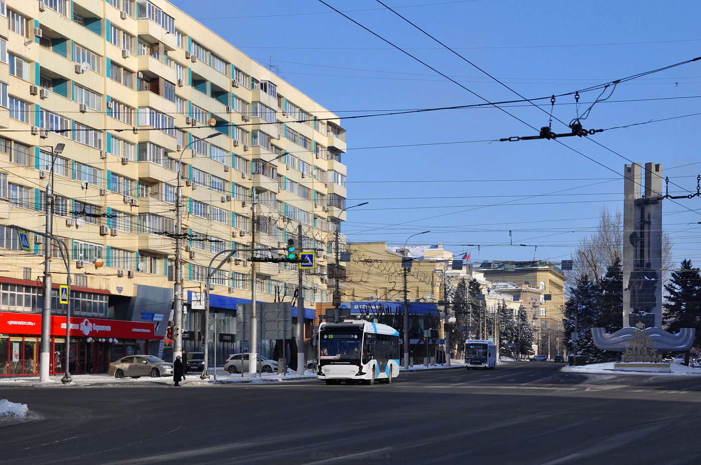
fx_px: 1312
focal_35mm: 68
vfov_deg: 20.1
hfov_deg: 29.9
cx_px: 350
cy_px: 232
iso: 200
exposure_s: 1/640
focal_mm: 45
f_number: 9
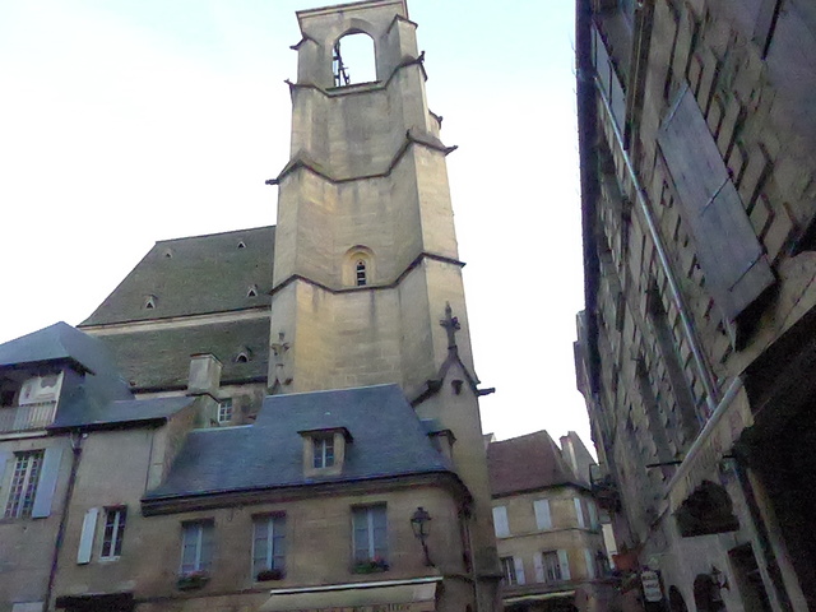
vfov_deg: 56.8
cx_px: 408
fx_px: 566
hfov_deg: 71.6
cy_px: 306
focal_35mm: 24
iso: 12800
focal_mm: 5.1
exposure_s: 1/2000
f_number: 2
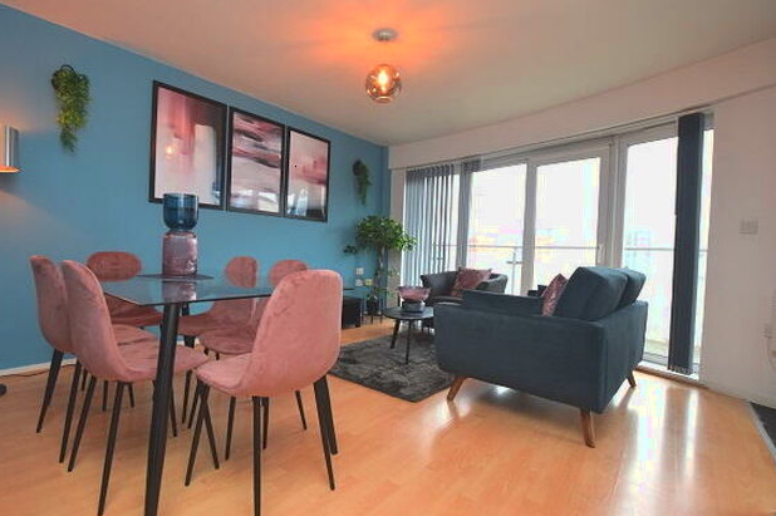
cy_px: 259
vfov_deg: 70.3
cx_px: 344
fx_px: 366
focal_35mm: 17
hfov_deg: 92.9
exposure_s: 1/100
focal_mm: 10
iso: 800
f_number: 5
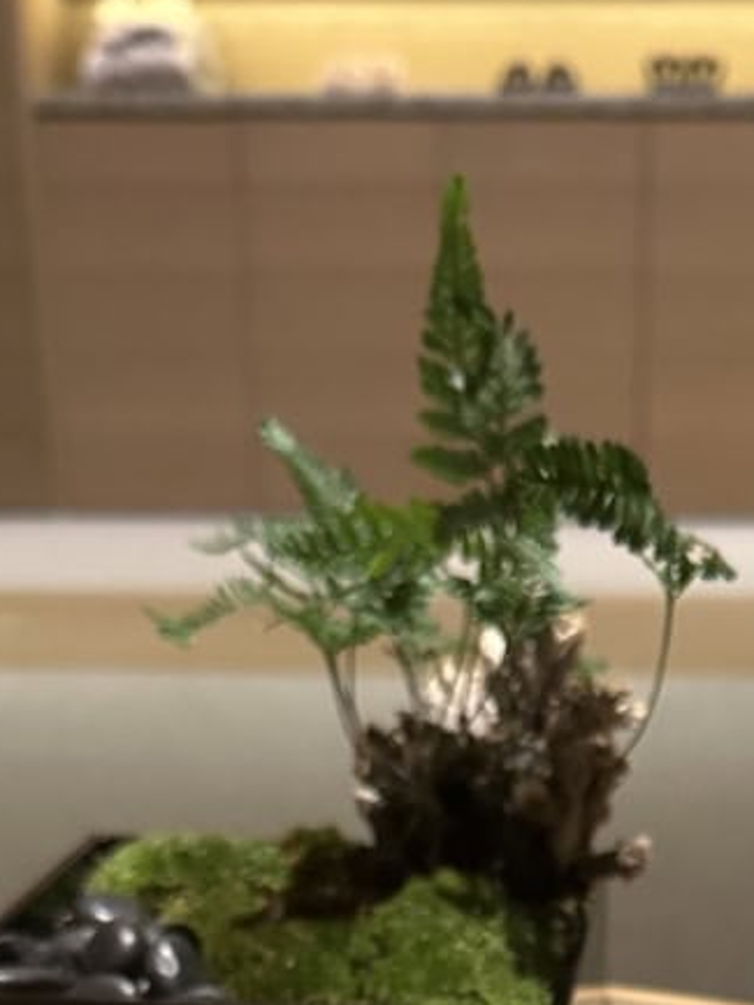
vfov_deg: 23.6
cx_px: 559
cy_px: 1360
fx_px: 2061
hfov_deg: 20.6
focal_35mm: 71
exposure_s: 1/47
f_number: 1.8
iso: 1000
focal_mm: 6.9
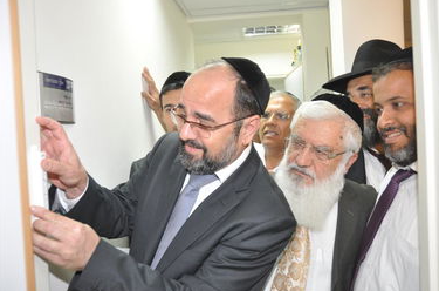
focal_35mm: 32
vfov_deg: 40.9
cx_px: 232
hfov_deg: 58.8
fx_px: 389
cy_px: 143
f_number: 4
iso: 560
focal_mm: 20
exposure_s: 1/60
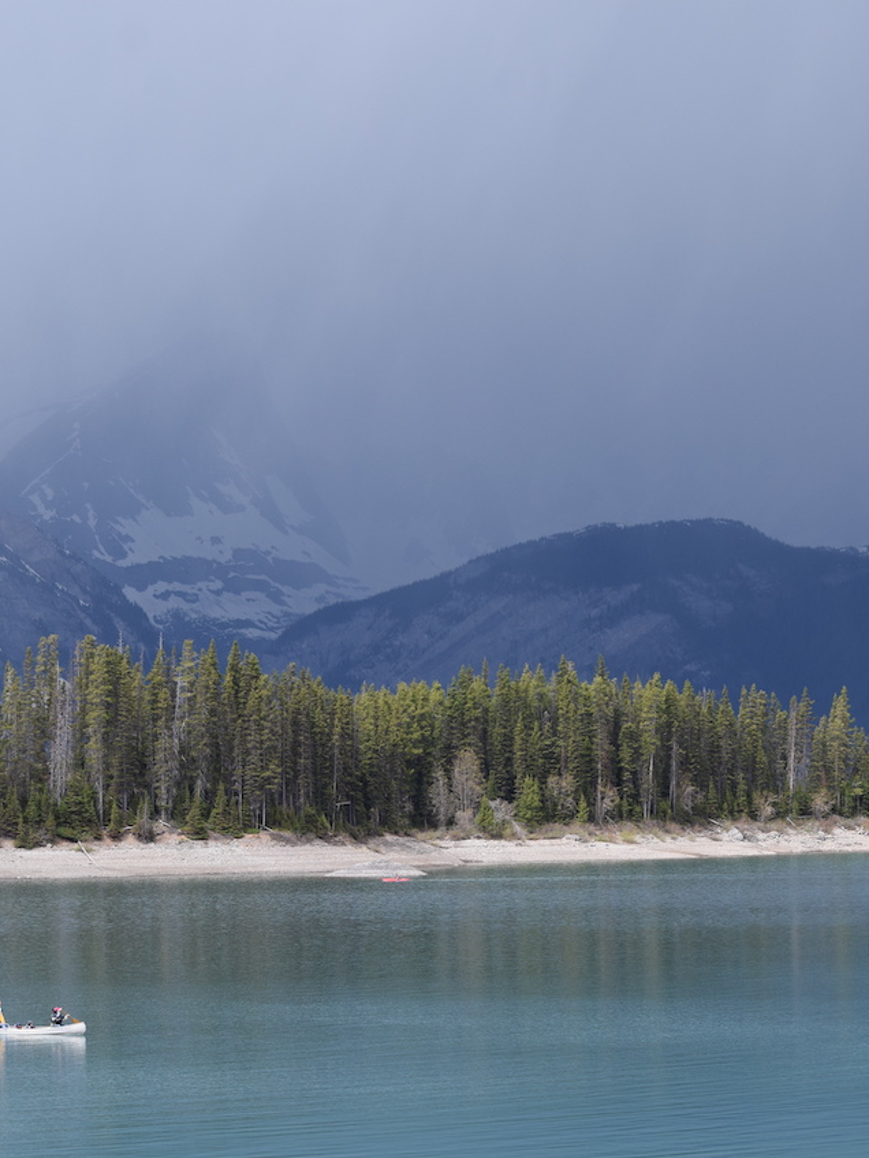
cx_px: 685
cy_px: 581
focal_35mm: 120
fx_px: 4007
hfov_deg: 12.3
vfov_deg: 16.5
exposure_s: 1/250
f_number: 8
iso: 220
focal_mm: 55
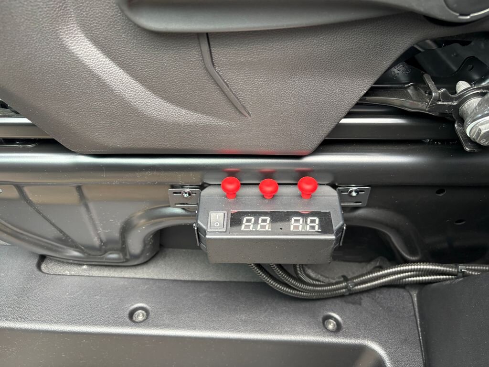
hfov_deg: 67.3
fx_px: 367
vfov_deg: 53.1
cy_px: 184
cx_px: 244
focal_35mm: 26
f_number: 1.6
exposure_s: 1/60
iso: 160
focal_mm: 5.96
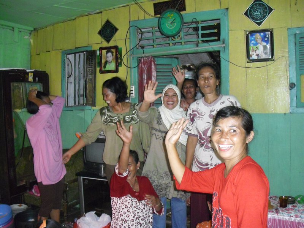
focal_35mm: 38
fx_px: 334
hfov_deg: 49.0
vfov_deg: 37.7
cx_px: 152
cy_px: 114
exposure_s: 1/60
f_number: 2.8
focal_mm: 6.2
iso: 400
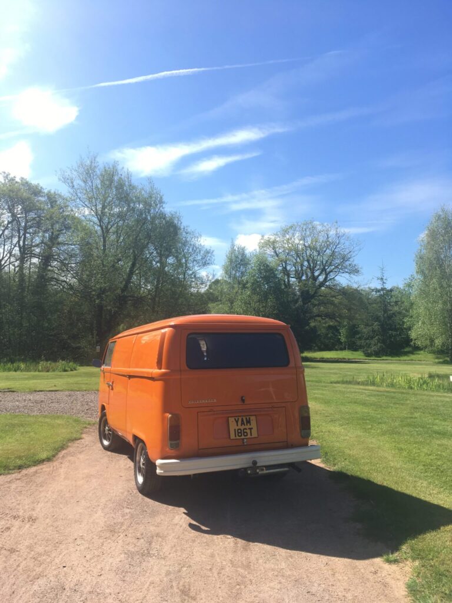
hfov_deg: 48.2
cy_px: 302
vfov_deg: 61.7
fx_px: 505
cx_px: 226
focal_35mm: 29
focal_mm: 4.15
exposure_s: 1/785
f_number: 2.2
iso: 25
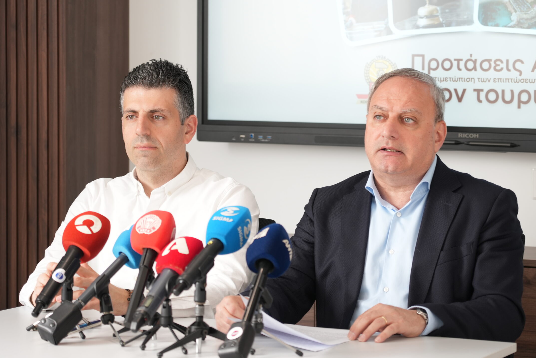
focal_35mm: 125
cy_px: 171
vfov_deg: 11.0
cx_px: 296
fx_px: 1861
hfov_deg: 16.4
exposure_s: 1/60
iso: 400
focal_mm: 105
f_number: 4
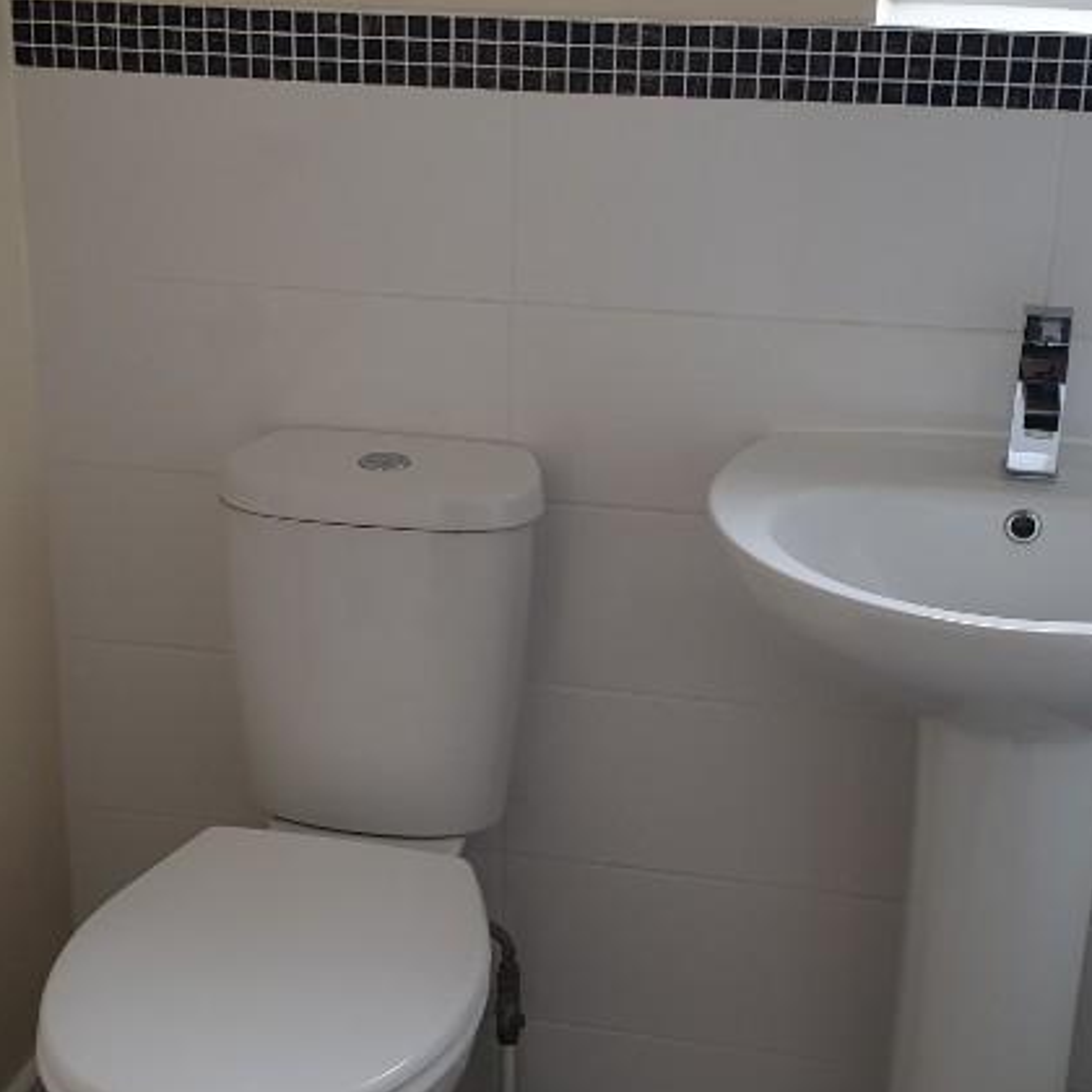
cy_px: 577
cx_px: 486
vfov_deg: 30.6
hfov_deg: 30.5
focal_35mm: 56
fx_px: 1999
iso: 125
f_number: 2.4
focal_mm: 4.3
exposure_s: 1/60
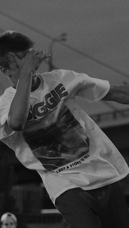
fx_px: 906
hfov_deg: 8.1
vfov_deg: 14.4
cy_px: 175
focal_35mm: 149
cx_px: 82
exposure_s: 1/640
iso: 4000
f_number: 2
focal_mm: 50
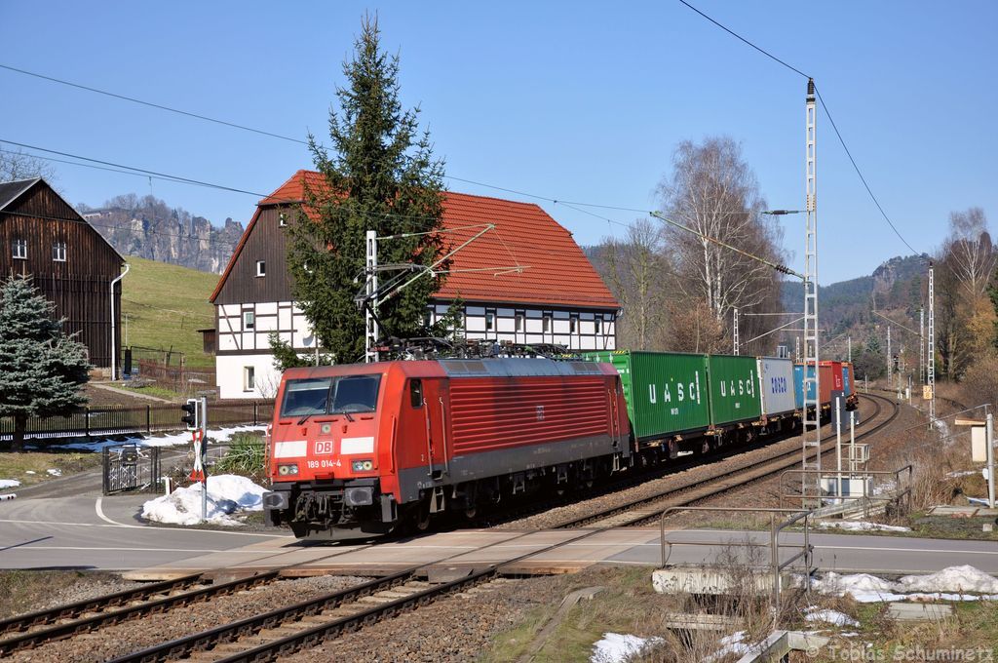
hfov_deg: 33.4
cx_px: 499
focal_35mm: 60
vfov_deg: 22.6
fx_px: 1661
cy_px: 332
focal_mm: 40
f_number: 7.1
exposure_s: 1/800
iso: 200
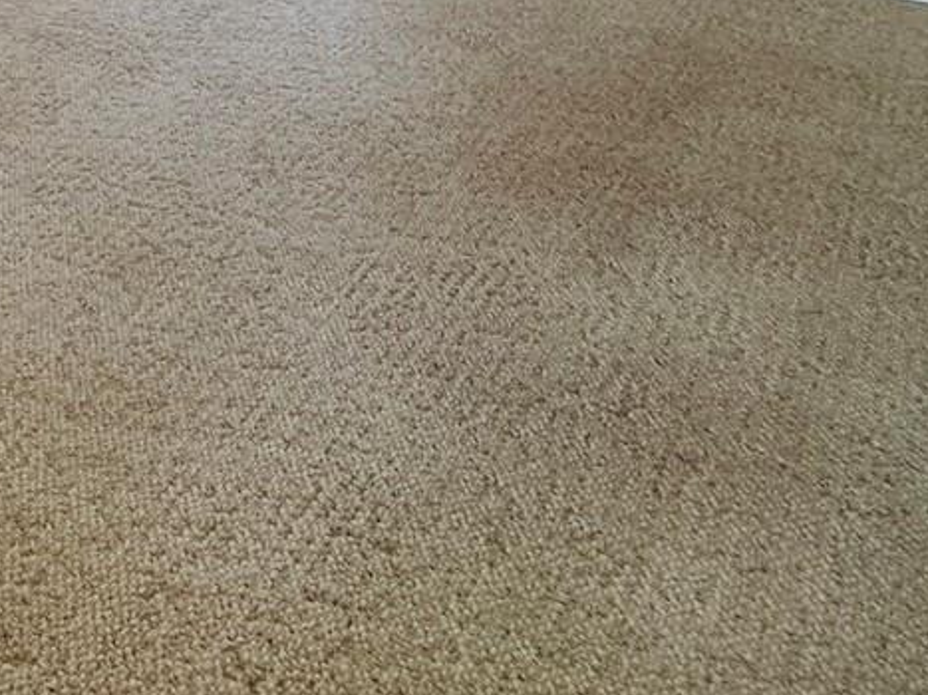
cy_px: -177
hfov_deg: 29.6
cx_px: -350
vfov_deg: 26.3
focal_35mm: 48
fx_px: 1286
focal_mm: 2.22
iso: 160
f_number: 2.2
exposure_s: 1/120
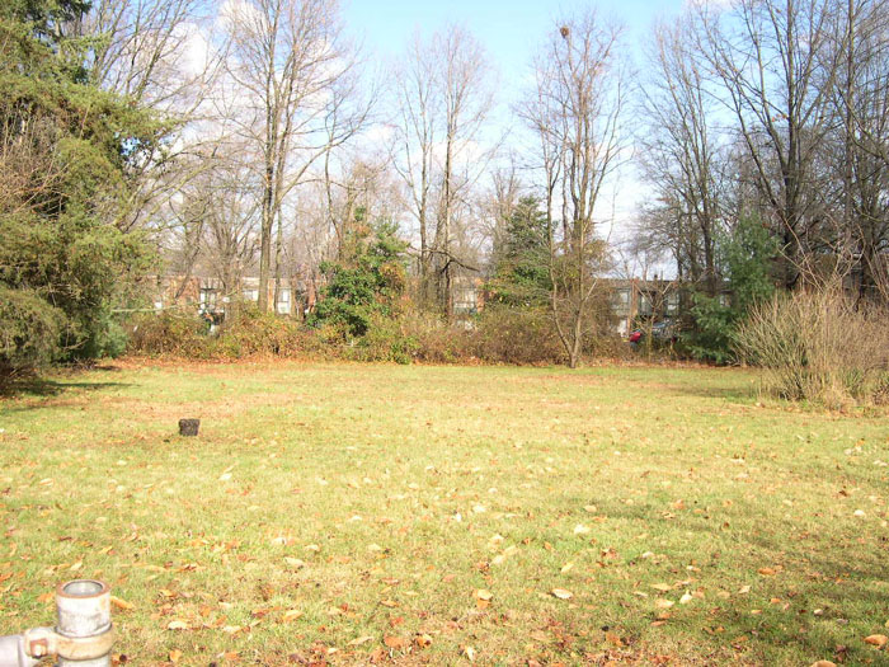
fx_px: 976
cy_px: 334
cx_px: 444
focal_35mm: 38
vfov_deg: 37.7
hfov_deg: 49.0
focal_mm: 8
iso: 100
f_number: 2.8
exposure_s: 1/482
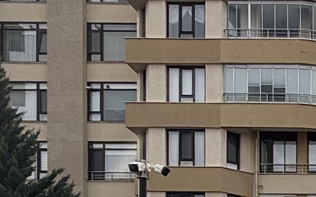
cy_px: 389
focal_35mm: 88
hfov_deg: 19.9
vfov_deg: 13.0
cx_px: 494
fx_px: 758
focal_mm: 2.22
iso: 50
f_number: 2.2
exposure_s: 1/1050
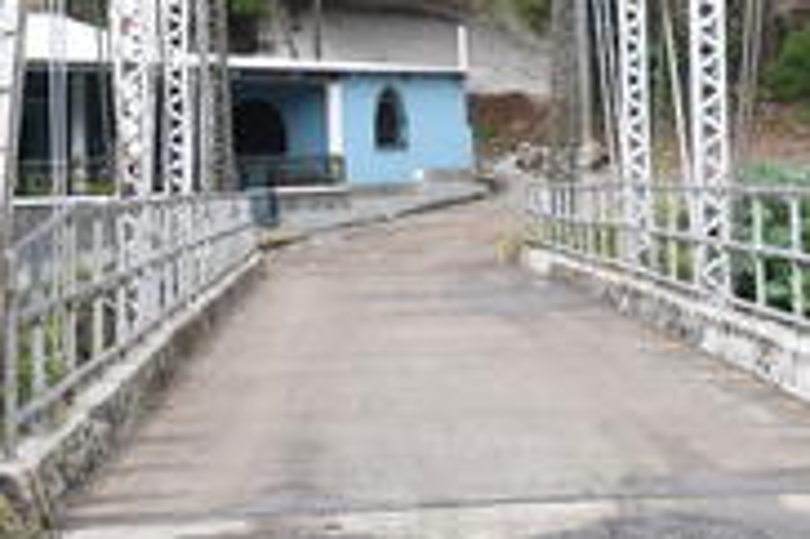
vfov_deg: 8.6
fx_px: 3529
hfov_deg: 13.0
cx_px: 681
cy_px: -82
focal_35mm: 157
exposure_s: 1/800
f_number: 4.2
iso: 400
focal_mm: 38
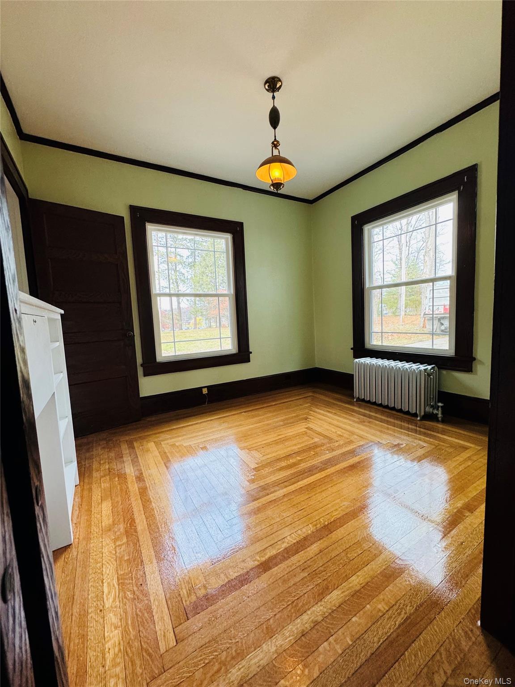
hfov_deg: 85.7
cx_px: 258
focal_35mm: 14
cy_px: 344
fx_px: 278
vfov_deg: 102.1
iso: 200
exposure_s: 1/120
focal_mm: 2.22
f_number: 2.2
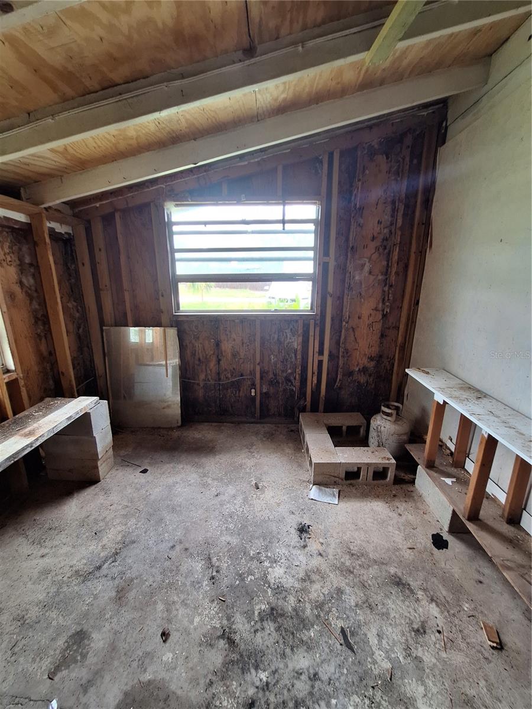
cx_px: 266
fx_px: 266
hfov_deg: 89.9
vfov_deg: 106.2
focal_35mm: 13
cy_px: 354
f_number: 2.2
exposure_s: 1/40
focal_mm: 1.74
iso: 64
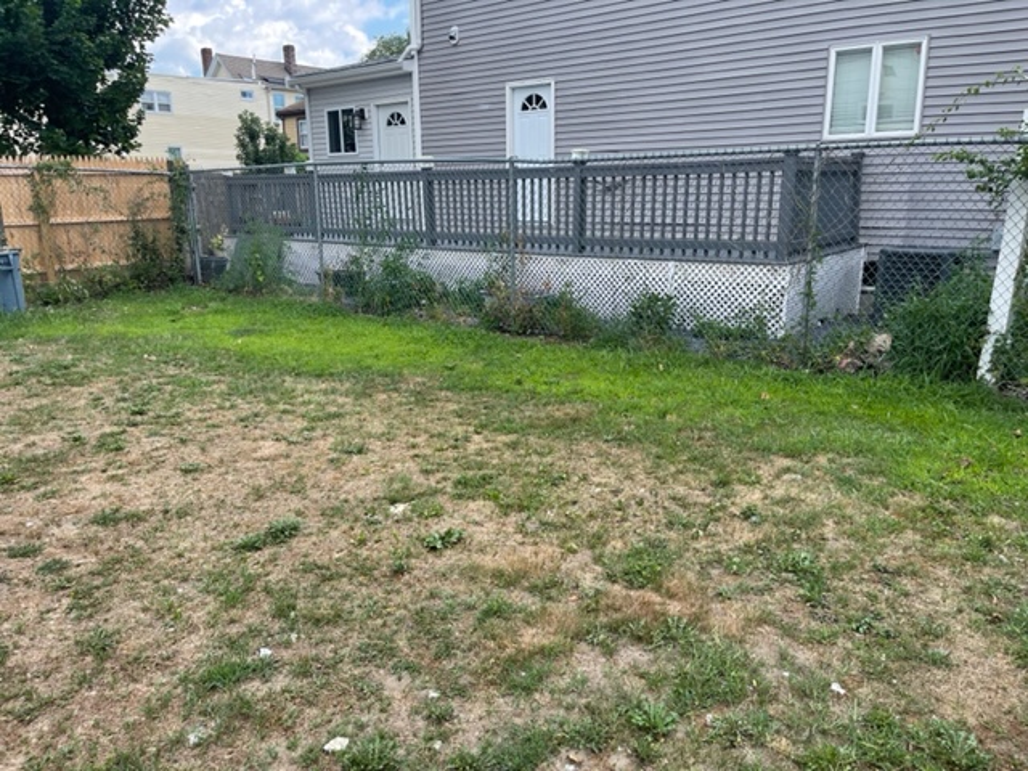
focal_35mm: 26
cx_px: 514
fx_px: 772
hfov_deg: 67.3
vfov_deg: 53.1
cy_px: 386
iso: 32
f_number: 1.6
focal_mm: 5.1
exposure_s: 1/765
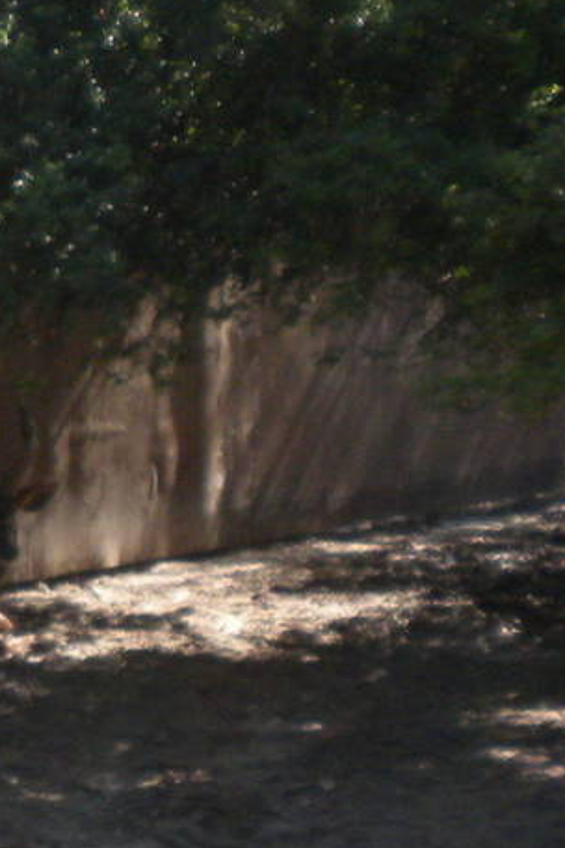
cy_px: 694
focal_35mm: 135
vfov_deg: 15.1
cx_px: -600
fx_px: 3178
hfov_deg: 9.4
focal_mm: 6.6
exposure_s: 1/520
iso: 146
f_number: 3.5
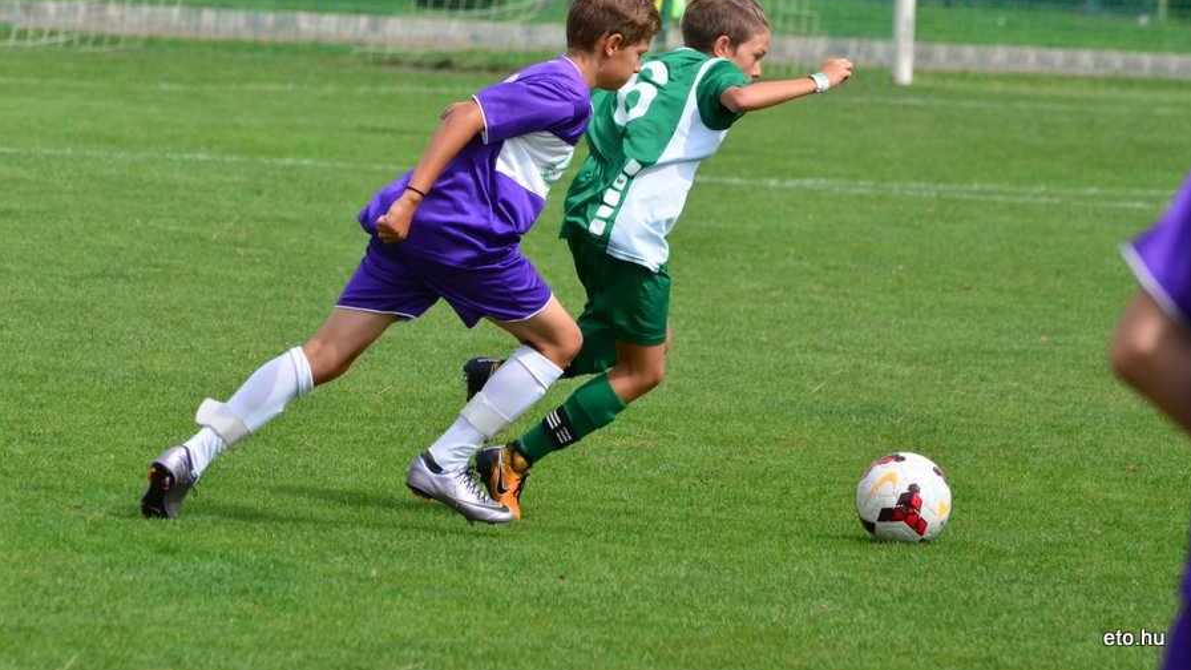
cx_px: 597
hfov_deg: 5.7
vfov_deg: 3.2
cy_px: 278
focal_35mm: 378
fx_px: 11937
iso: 2500
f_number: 9
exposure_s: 1/5000
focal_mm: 240
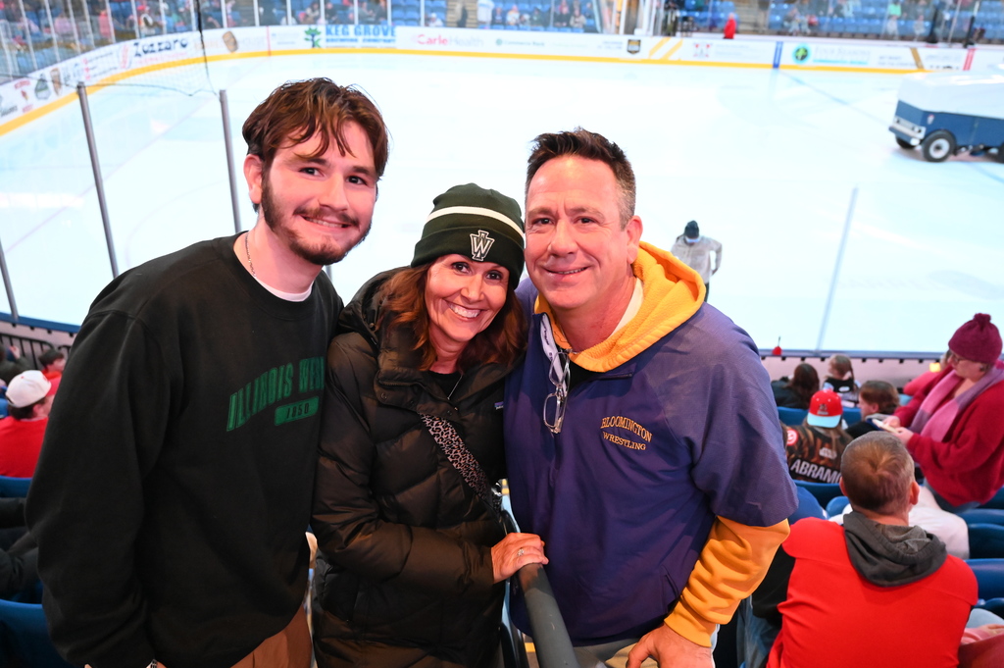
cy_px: 334
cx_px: 502
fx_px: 822
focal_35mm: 30
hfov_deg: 62.8
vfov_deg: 44.2
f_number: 4
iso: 9000
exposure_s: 1/60
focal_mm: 29.5
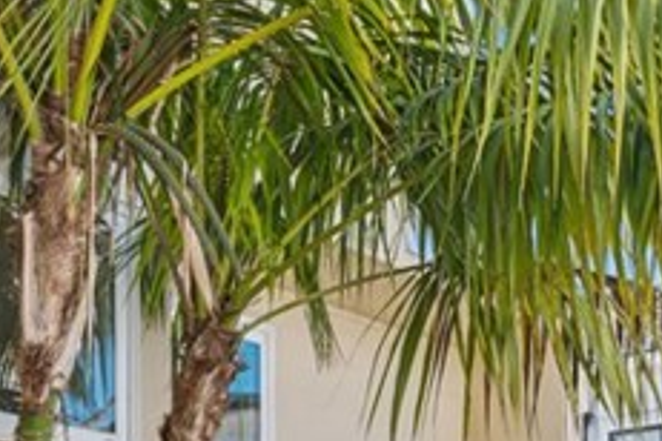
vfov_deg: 16.8
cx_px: 69
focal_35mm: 71
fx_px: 1306
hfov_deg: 27.5
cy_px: 719
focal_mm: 16
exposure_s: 1/50
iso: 100
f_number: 8
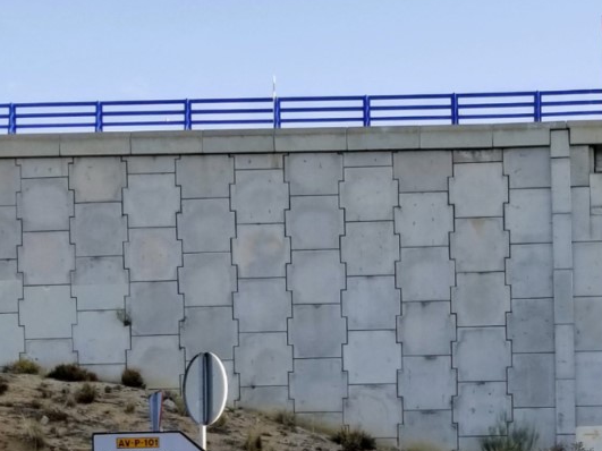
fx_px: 1374
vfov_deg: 18.3
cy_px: 426
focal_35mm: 79
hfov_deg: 24.1
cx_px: 529
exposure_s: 1/720
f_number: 1.7
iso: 50
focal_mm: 4.3
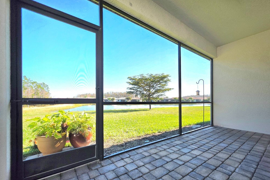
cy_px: 101
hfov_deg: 104.3
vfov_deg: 80.8
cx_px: 137
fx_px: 105
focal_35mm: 14
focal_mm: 2.2
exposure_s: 1/769
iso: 40
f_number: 1.9
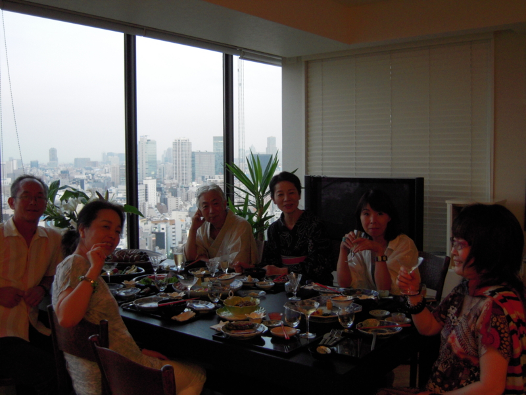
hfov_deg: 50.1
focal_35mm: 37
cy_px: 198
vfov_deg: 38.7
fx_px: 562
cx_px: 263
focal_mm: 6.5
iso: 400
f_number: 3
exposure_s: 1/30
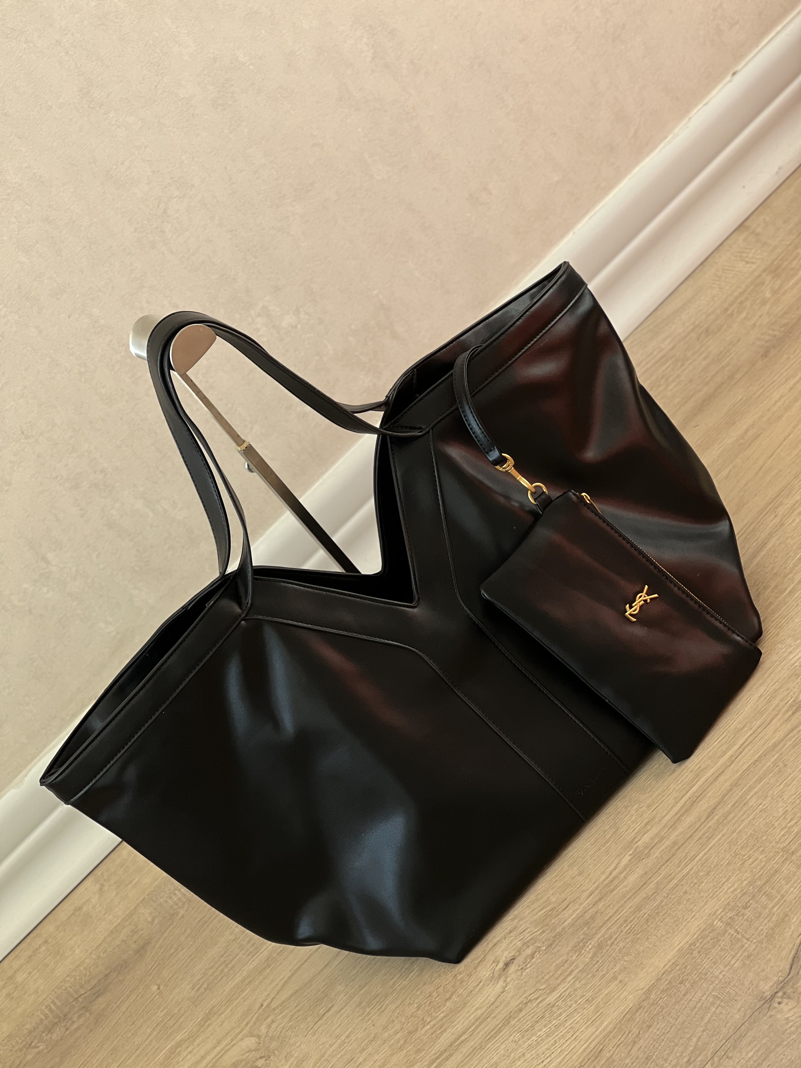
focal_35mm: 77
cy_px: 534
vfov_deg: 25.3
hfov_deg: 19.1
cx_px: 400
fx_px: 2376
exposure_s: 1/121
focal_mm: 9
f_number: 2.8
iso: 50
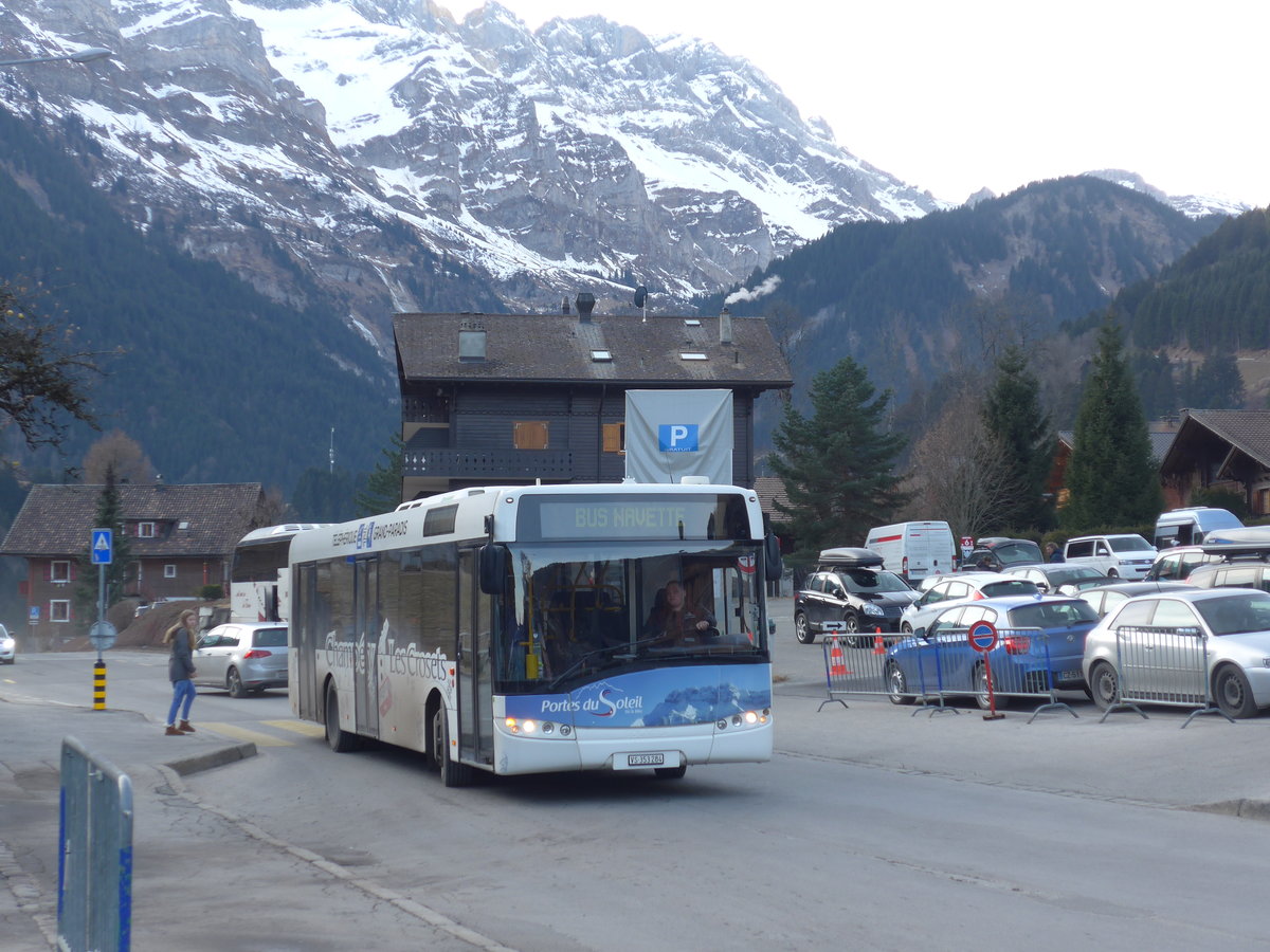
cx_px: 635
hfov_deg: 31.2
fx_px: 2275
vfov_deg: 23.7
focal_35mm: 62
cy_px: 476
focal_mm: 12.7
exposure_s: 1/125
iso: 80
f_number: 3.7
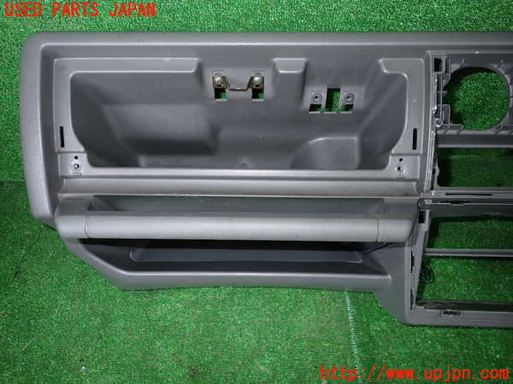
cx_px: 256
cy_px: 192
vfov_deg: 54.9
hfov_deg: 69.4
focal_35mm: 25
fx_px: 370
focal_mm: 4.5
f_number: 2
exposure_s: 1/30
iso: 200
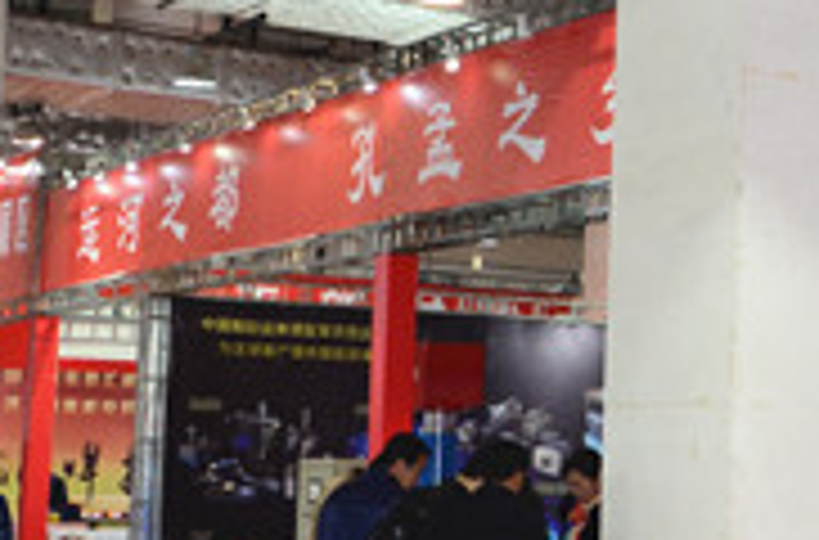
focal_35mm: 89
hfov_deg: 21.6
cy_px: 272
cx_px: 922
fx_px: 2018
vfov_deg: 15.2
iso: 800
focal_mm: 18
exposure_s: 1/45
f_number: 5.6
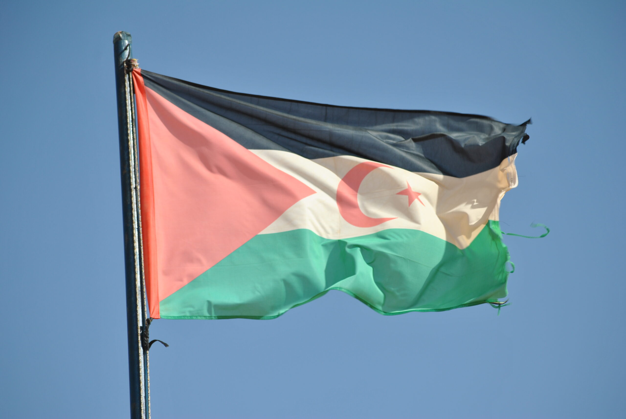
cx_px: 313
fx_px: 2664
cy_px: 210
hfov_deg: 13.4
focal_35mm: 153
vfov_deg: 9.0
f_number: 6.3
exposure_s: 1/640
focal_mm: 102
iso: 100
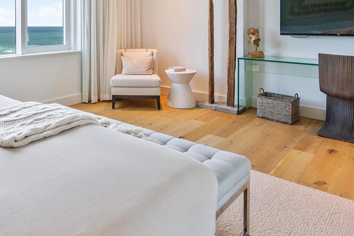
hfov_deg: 58.8
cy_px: 8
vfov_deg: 38.3
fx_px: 305
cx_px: 116
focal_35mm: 31
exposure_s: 1/100
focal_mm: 16
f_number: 8
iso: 500
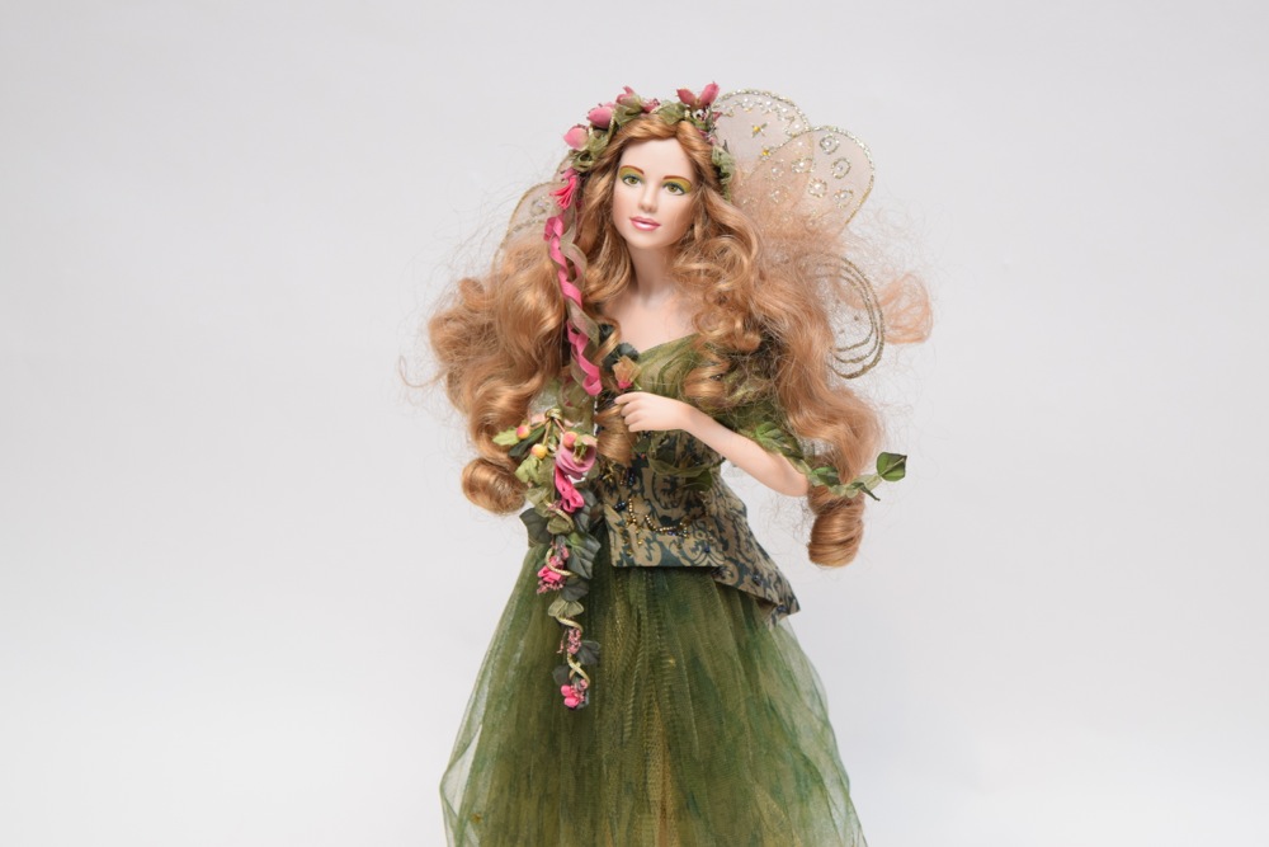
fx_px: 2908
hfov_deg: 24.6
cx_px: 634
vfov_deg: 16.6
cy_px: 424
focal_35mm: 82
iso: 800
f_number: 5.6
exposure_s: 1/60
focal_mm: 55
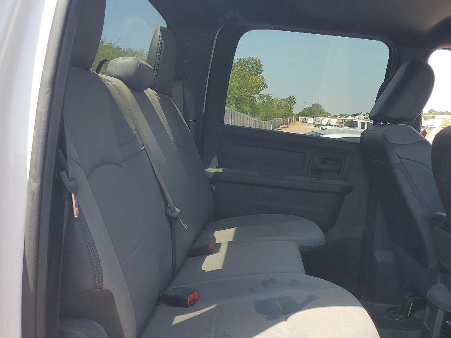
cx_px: 309
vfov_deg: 36.6
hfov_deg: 46.9
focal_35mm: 39
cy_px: 207
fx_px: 508
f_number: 1.5
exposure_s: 1/769
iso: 50
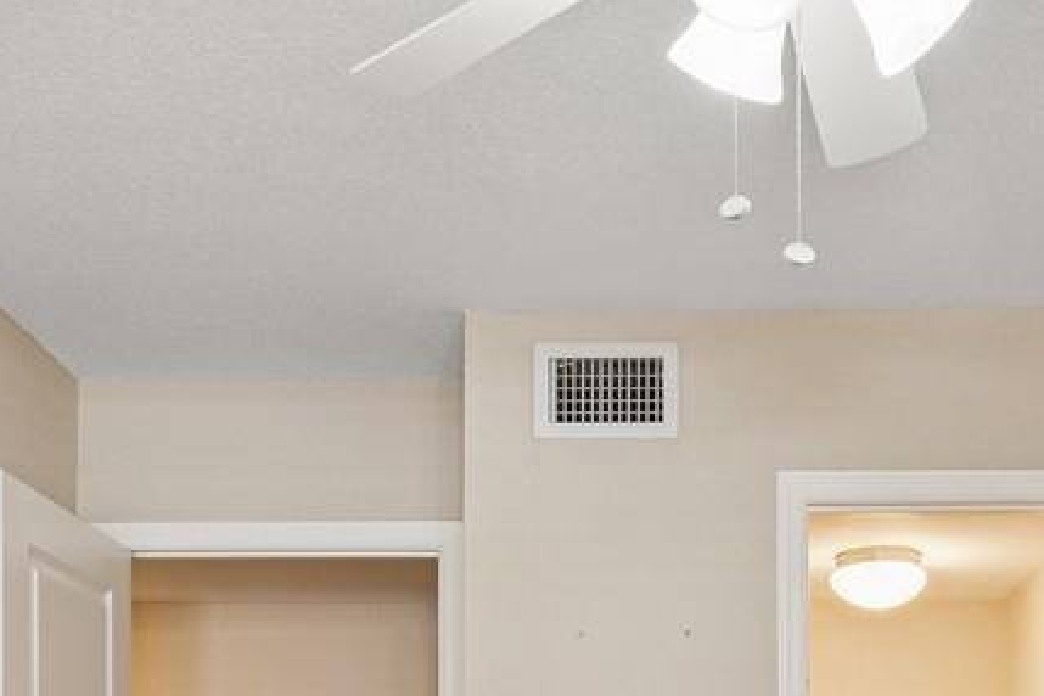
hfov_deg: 35.5
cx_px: 638
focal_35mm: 56
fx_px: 1624
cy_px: 905
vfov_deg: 21.8
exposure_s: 1/6
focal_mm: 10
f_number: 8
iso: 200
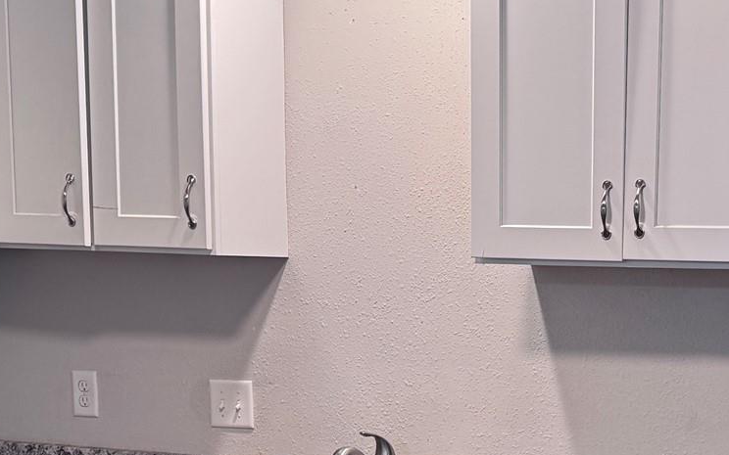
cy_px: 470
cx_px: 659
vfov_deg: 18.1
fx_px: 1391
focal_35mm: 70
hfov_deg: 28.2
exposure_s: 1/60
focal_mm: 6.76
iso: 160
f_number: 1.78
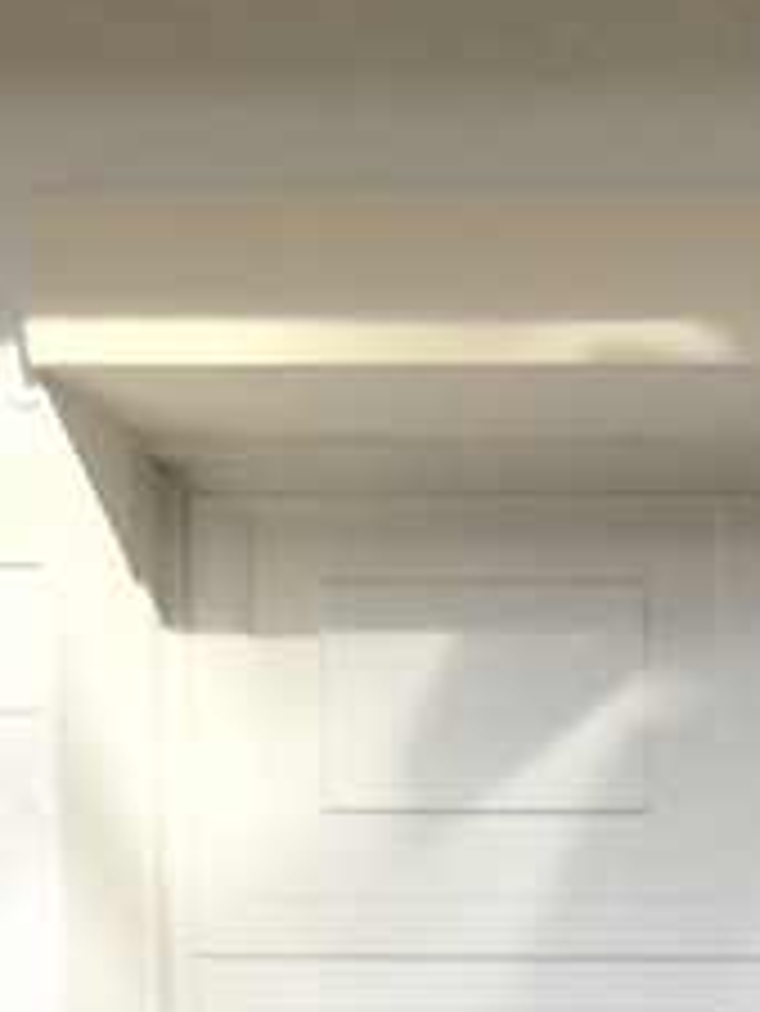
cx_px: 1309
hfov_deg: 13.2
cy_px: 1678
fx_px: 3012
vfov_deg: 16.7
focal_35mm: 103
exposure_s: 1/631
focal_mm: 4.15
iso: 32
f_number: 2.2
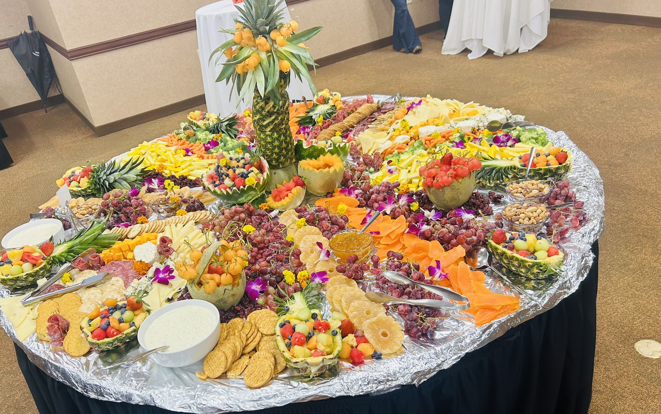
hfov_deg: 62.8
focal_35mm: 30
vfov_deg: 41.6
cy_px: 249
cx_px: 306
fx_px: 540
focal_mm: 5.7
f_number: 1.5
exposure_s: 1/60
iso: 80
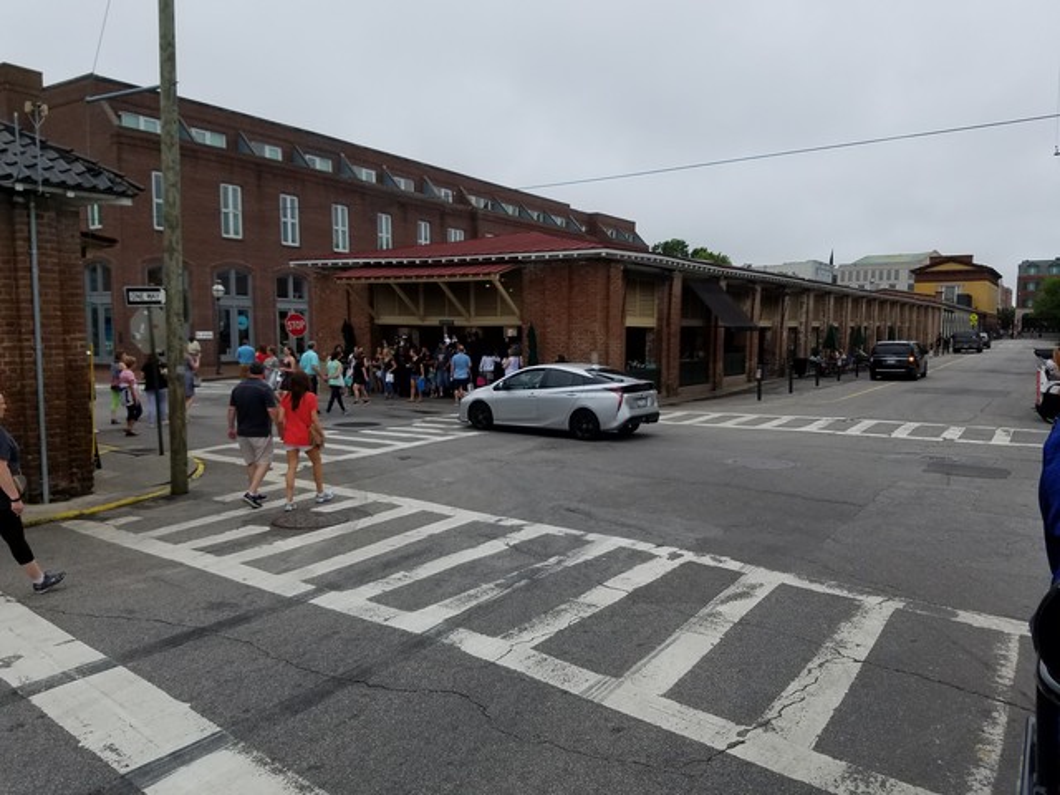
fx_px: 796
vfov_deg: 53.1
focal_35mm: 26
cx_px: 530
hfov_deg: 67.3
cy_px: 398
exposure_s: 1/1840
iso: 50
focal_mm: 4.2
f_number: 1.7
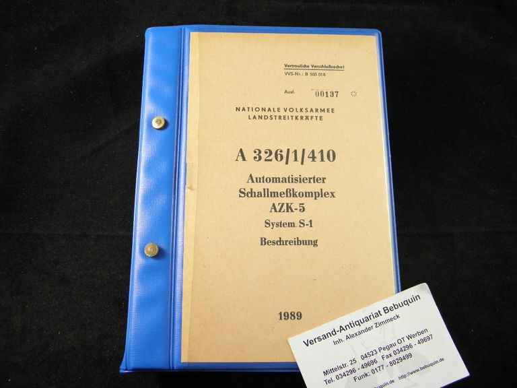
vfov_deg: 37.7
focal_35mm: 38
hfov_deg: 49.0
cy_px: 194
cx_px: 258
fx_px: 568
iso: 160
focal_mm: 6.8
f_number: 3.7
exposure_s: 1/40
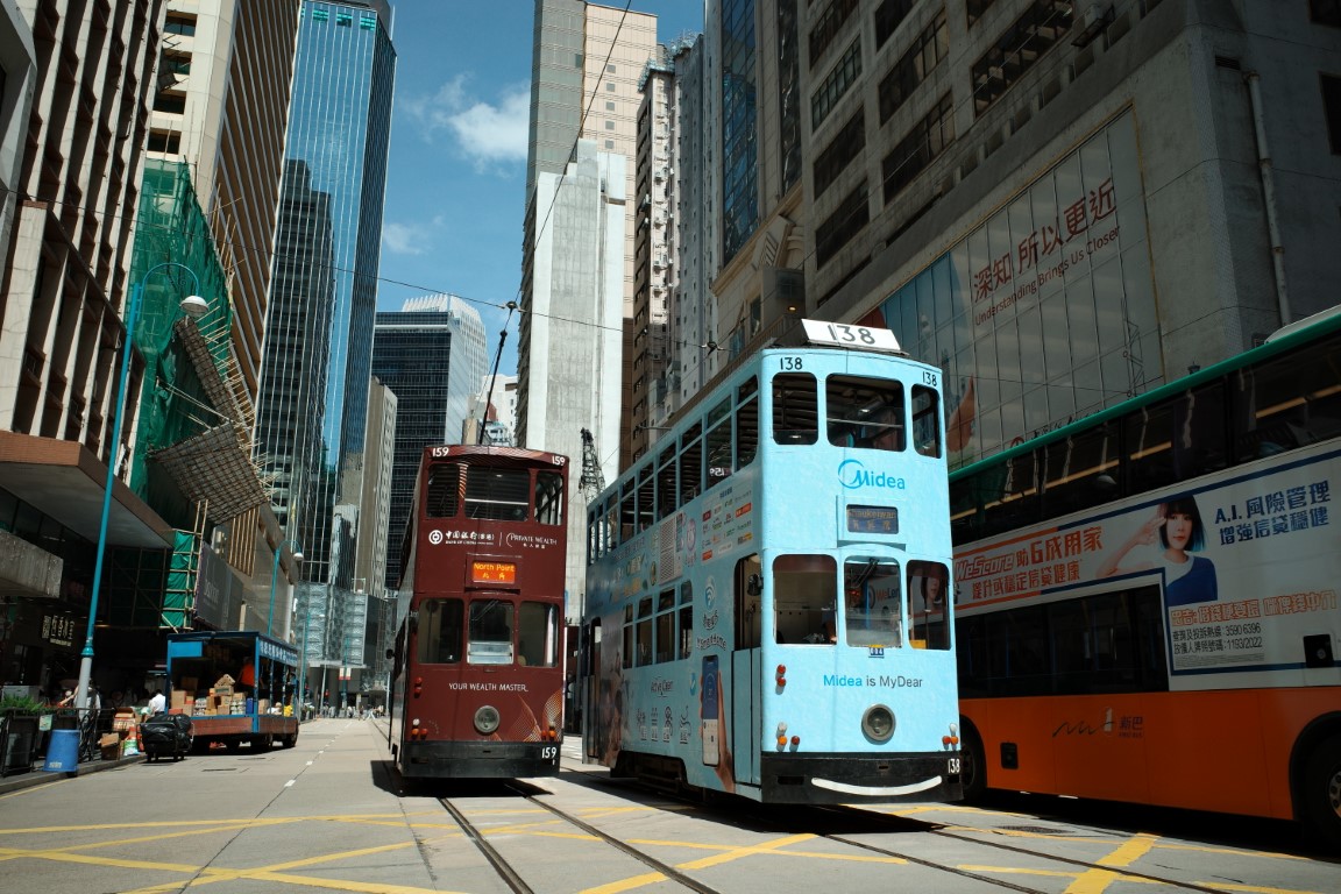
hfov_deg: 65.5
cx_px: 670
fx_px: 1043
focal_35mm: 28
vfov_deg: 46.4
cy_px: 447
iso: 200
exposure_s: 1/800
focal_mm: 18.3
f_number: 5
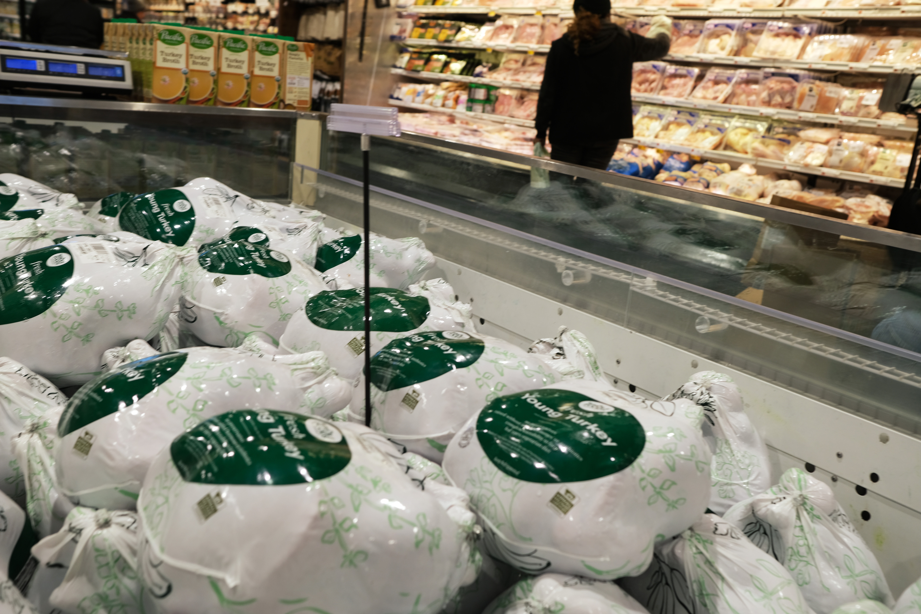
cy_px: 307
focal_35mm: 35
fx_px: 895
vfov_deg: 37.9
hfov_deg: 54.4
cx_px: 460
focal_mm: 23
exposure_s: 1/60
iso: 200
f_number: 4
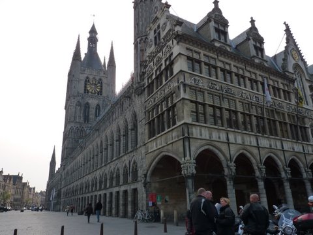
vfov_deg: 51.4
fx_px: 244
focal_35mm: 27
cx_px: 156
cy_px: 118
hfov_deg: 65.3
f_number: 4
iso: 125
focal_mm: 4.8
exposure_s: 1/250
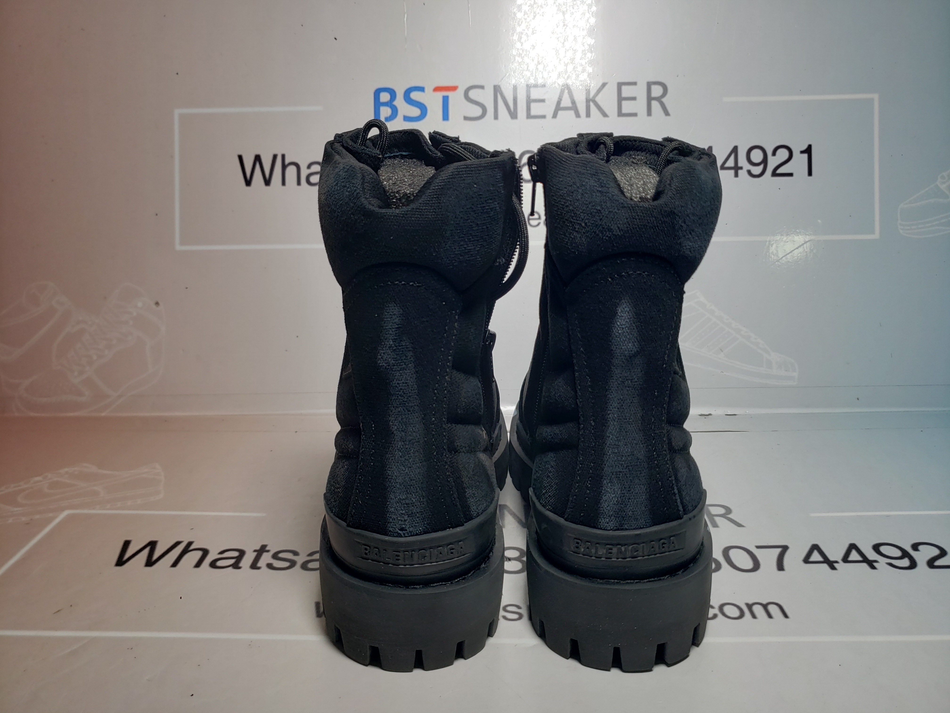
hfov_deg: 67.3
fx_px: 714
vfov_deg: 53.1
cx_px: 475
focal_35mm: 26
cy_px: 356
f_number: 1.5
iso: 50
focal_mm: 4.3
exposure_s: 1/456
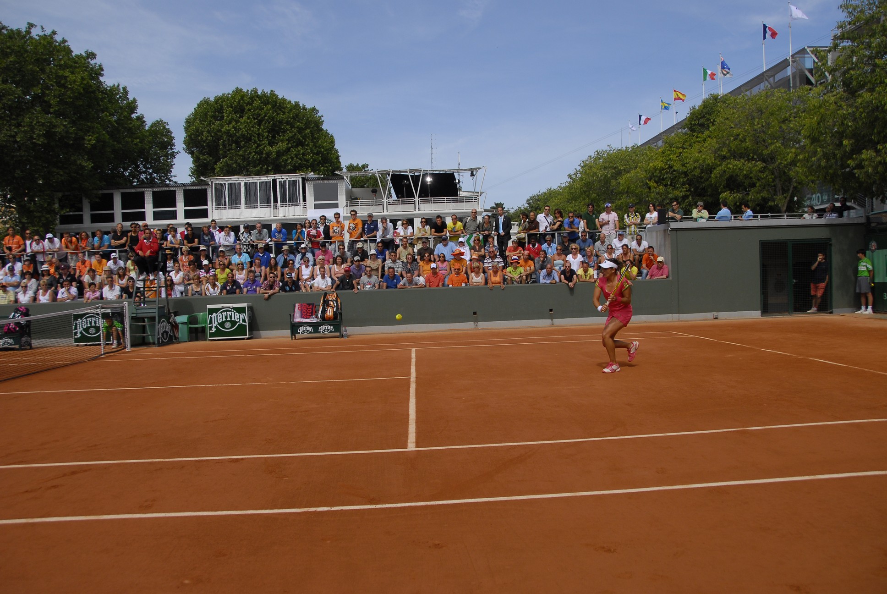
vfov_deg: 48.0
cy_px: 297
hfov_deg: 67.3
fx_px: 666
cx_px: 444
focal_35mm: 27
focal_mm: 18
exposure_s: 1/1600
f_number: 4.5
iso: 200
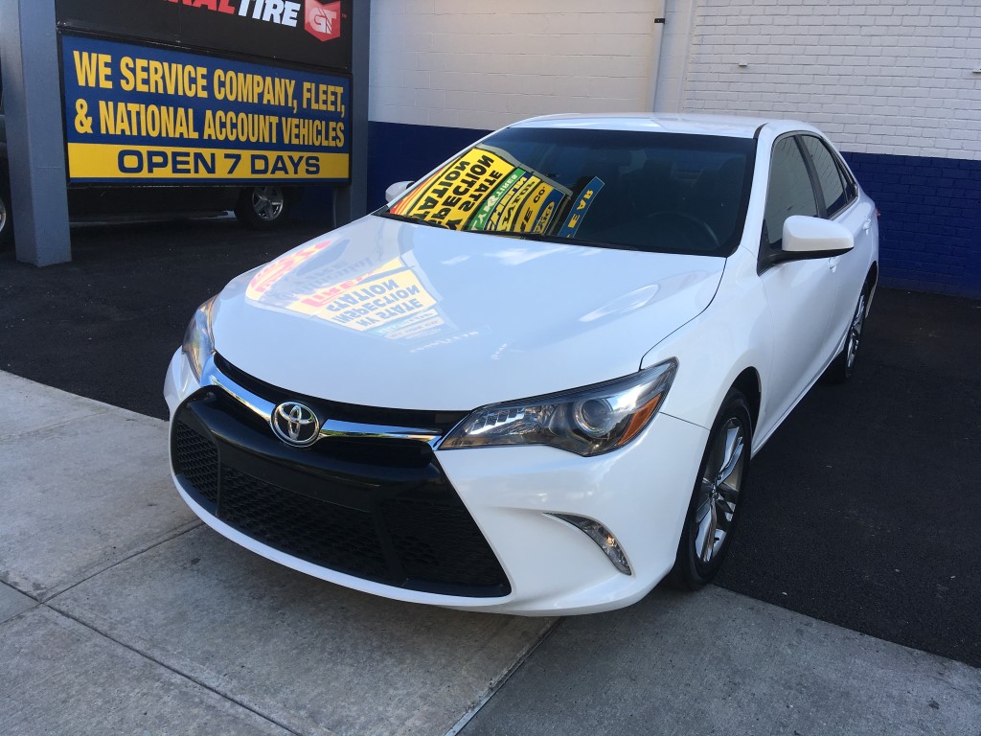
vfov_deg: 48.2
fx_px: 822
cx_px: 490
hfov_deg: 61.7
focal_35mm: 29
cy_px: 368
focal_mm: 4.15
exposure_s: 1/490
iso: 25
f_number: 2.2
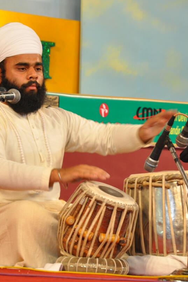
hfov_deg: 6.1
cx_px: 95
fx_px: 1751
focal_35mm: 223
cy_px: 165
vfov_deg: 9.2
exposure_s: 1/100
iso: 1000
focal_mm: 100
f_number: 8
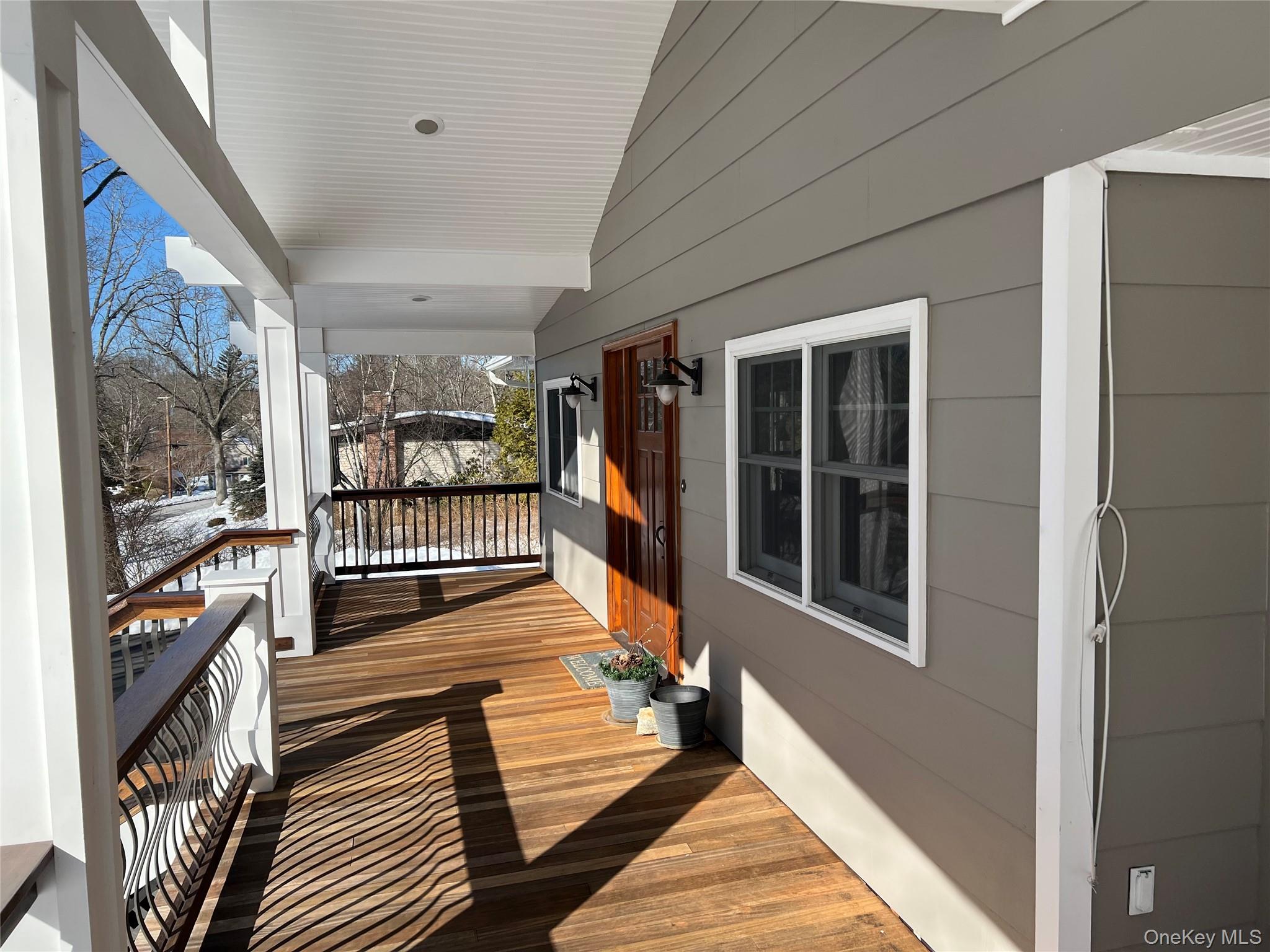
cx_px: 635
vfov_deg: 53.1
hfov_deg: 67.3
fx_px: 954
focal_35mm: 26
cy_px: 476
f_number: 1.5
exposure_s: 1/3257
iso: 50
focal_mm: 5.7
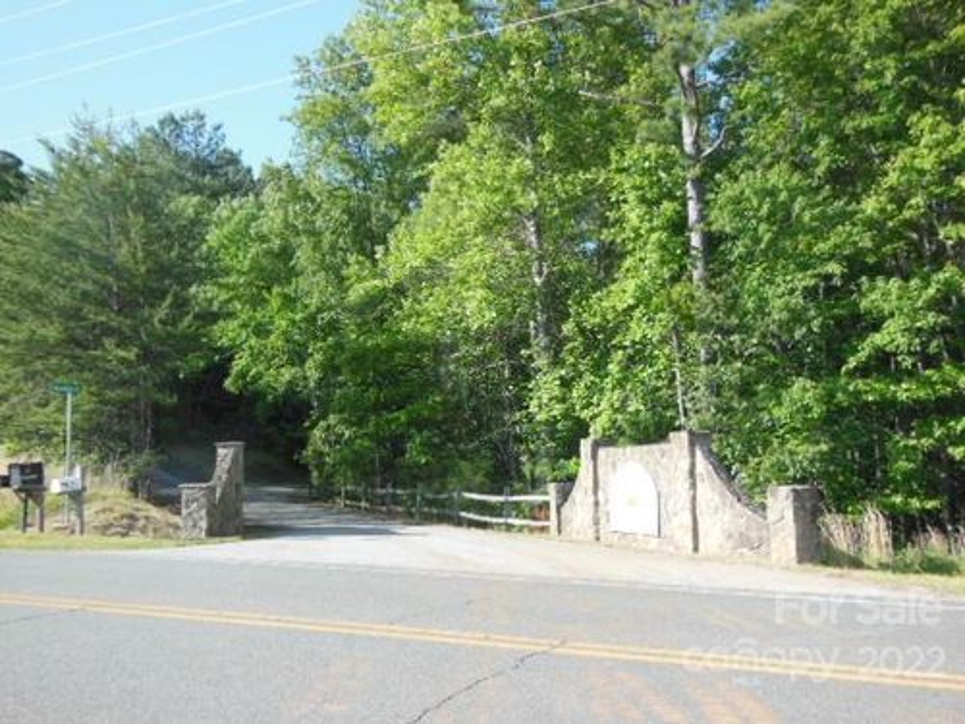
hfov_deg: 54.0
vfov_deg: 41.8
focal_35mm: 34
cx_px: 482
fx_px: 948
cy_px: 362
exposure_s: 1/320
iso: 125
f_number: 3.9
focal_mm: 6
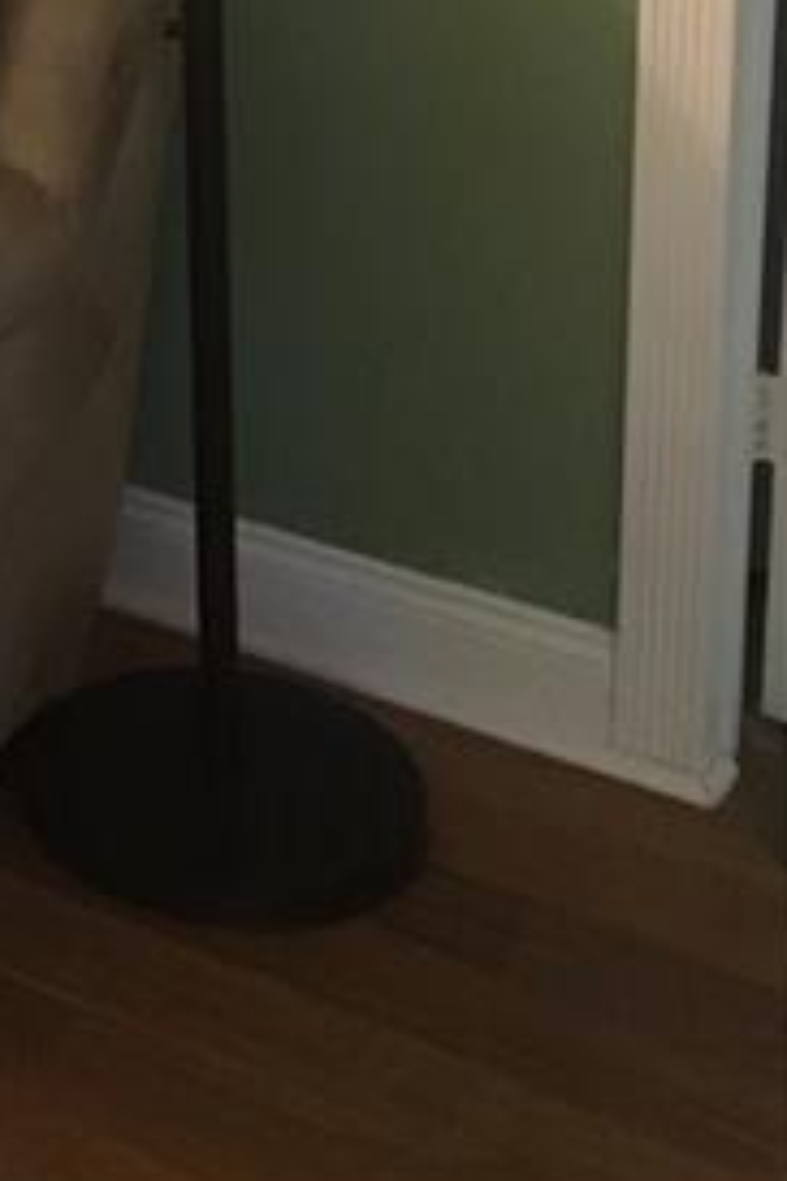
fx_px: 2787
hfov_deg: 14.8
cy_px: -281
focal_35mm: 85
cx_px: -437
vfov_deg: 21.9
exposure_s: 1/15
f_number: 2.2
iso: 200
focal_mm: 4.15
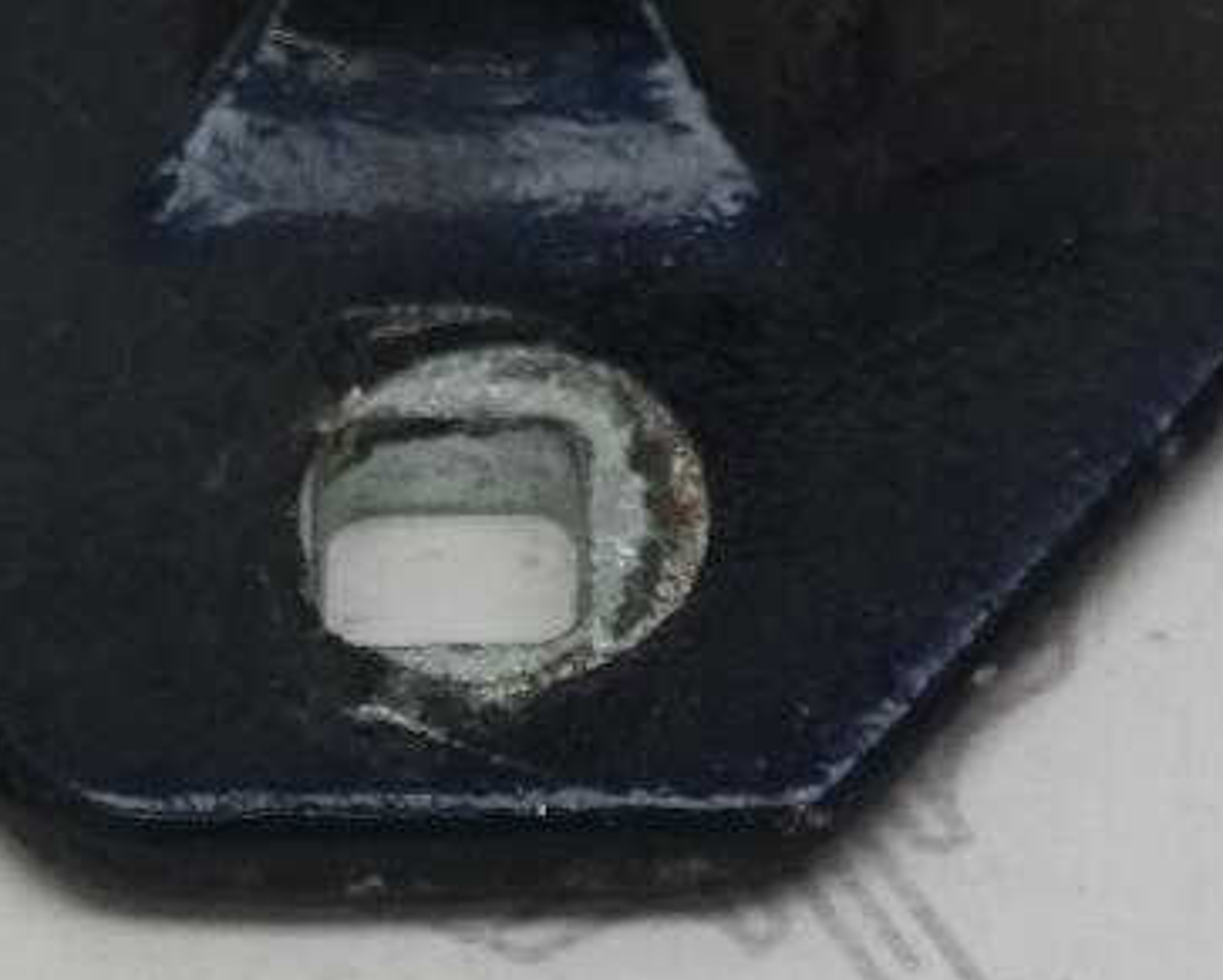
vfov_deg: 6.1
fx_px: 9056
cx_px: 916
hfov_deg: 7.7
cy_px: -704
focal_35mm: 250
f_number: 4.5
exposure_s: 1/80
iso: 200
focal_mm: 37
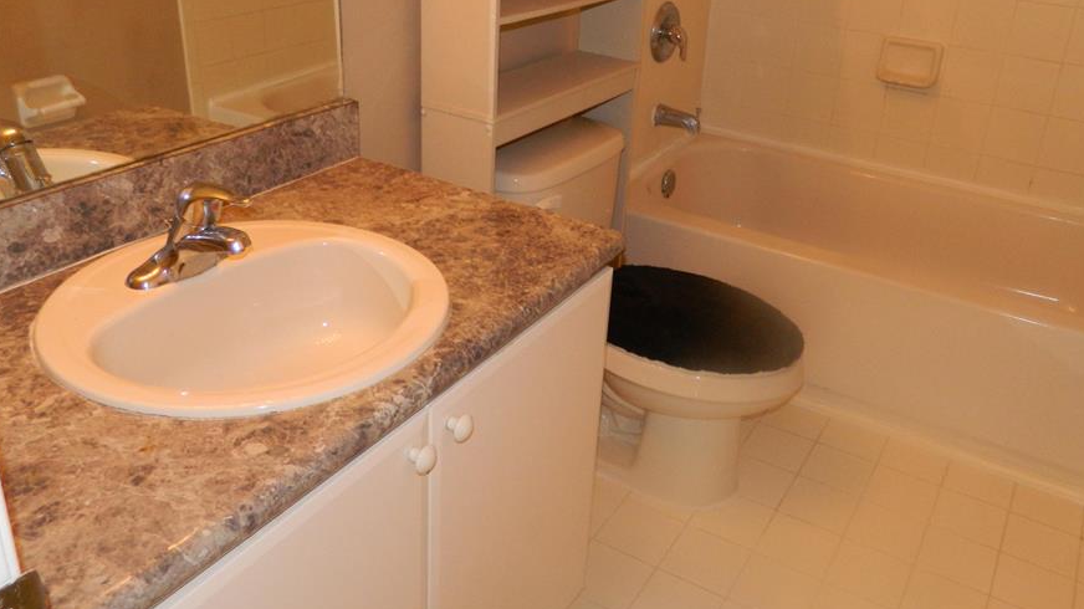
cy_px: 227
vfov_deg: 36.4
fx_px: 920
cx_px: 602
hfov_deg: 60.9
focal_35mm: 32
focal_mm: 4.5
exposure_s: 1/30
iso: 200
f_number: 3.1
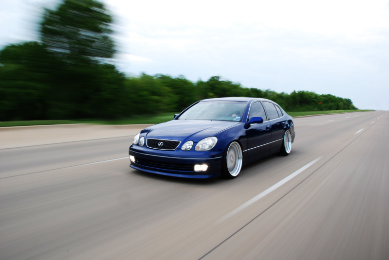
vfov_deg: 48.1
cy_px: 130
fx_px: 292
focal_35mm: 27
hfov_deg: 67.3
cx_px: 194
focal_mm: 18
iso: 200
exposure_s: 1/13
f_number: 22
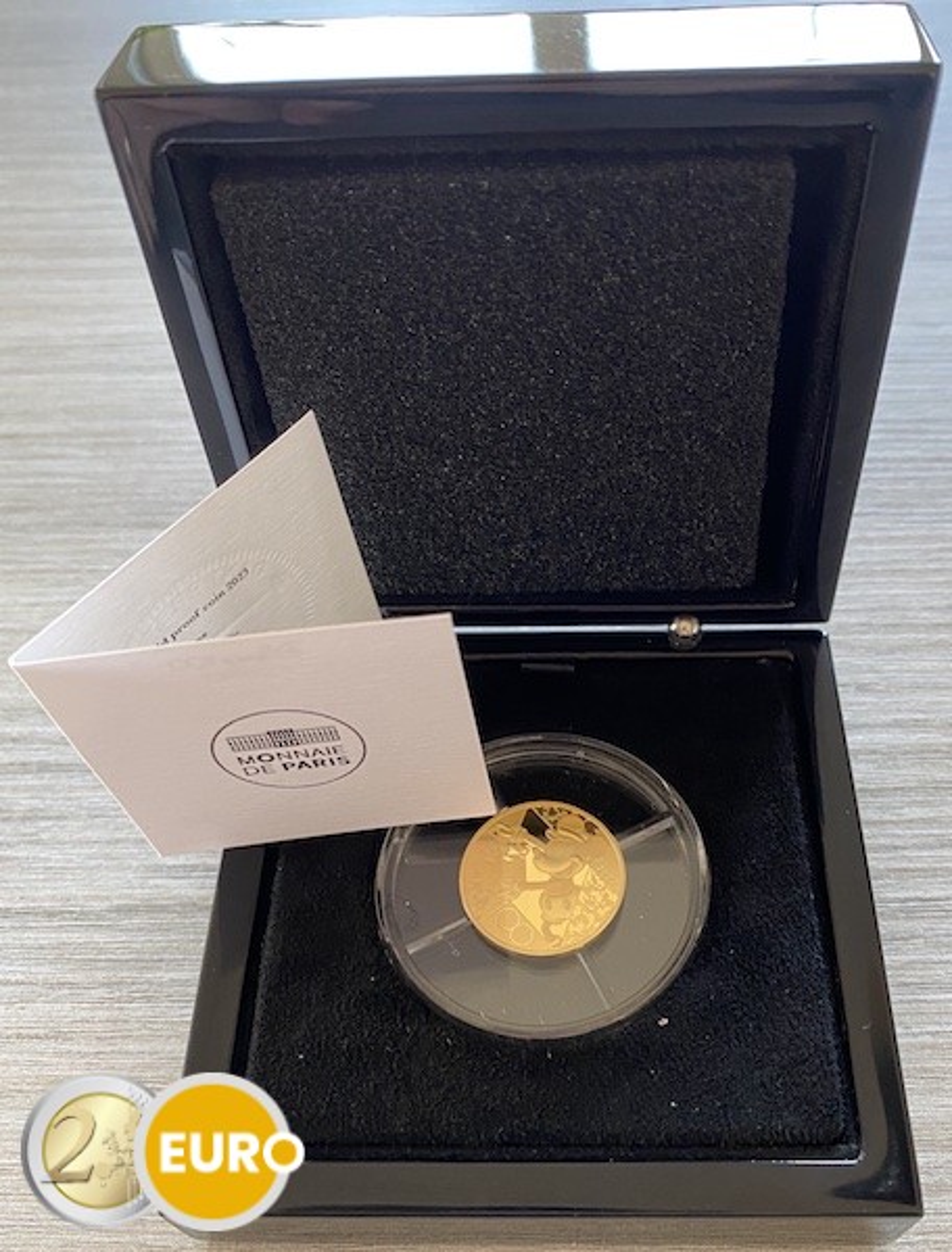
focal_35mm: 26
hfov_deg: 53.5
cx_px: 476
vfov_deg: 67.0
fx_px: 945
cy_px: 626
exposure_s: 1/60
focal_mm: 4.25
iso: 200
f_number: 1.8
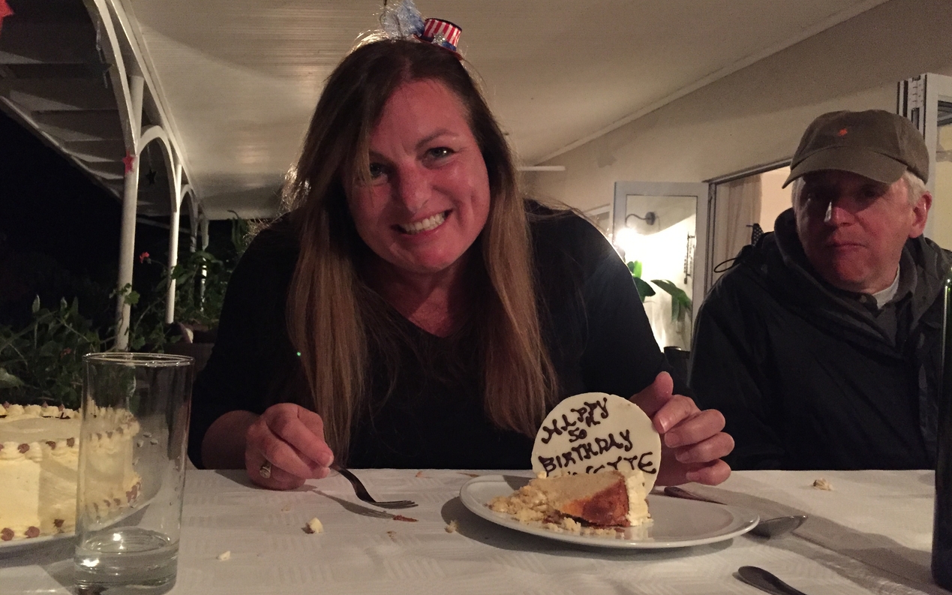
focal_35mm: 31
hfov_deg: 61.2
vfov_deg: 40.6
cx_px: 474
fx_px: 804
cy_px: 302
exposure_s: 1/17
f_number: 2.2
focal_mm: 4.15
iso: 800
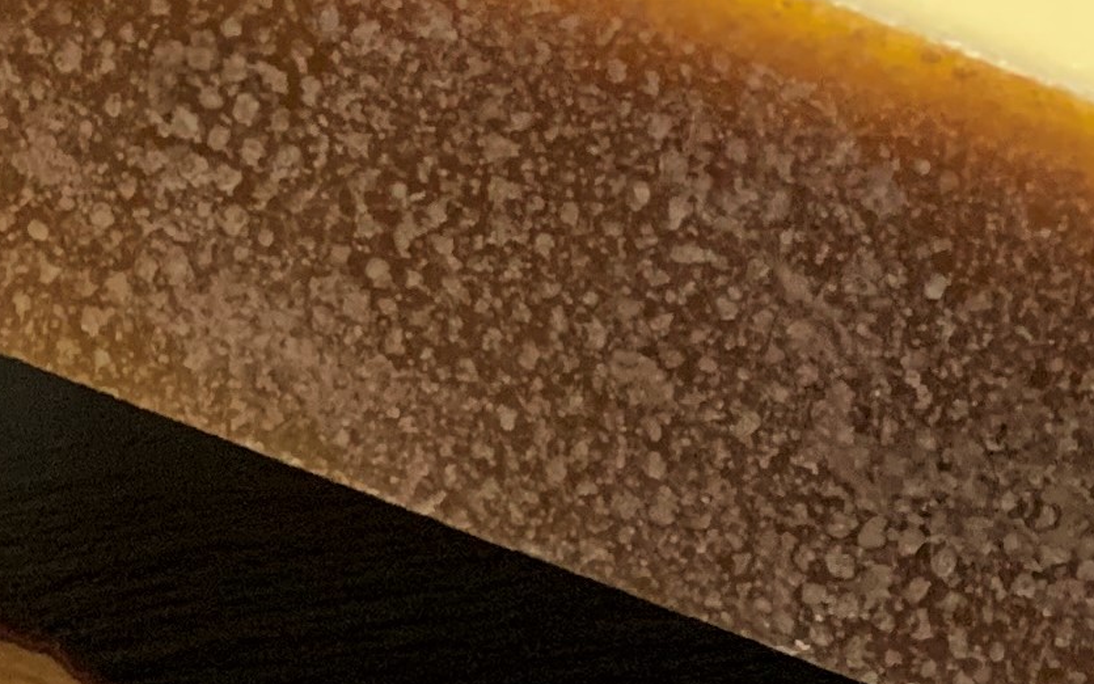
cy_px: -399
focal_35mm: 126
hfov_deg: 15.6
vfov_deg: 10.0
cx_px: -385
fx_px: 3757
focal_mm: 4.25
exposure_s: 1/33
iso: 250
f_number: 1.8
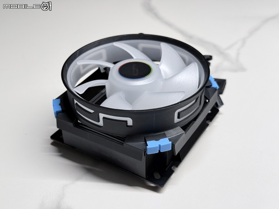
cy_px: 104
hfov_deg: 39.7
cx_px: 140
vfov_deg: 30.3
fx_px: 387
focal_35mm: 48
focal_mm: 6.76
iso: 320
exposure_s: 1/120
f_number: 1.78
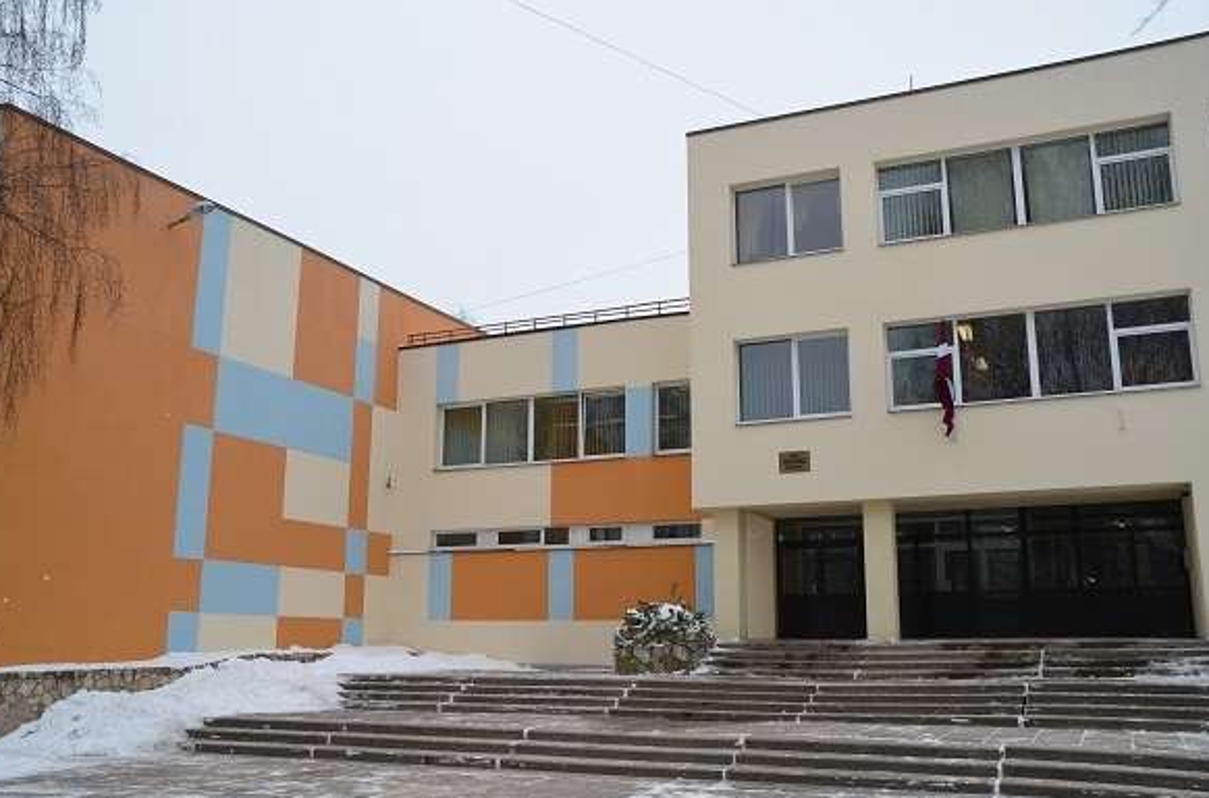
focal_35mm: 34
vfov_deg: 38.6
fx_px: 1138
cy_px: 393
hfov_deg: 55.9
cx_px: 594
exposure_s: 1/200
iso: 200
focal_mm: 22
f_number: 7.1
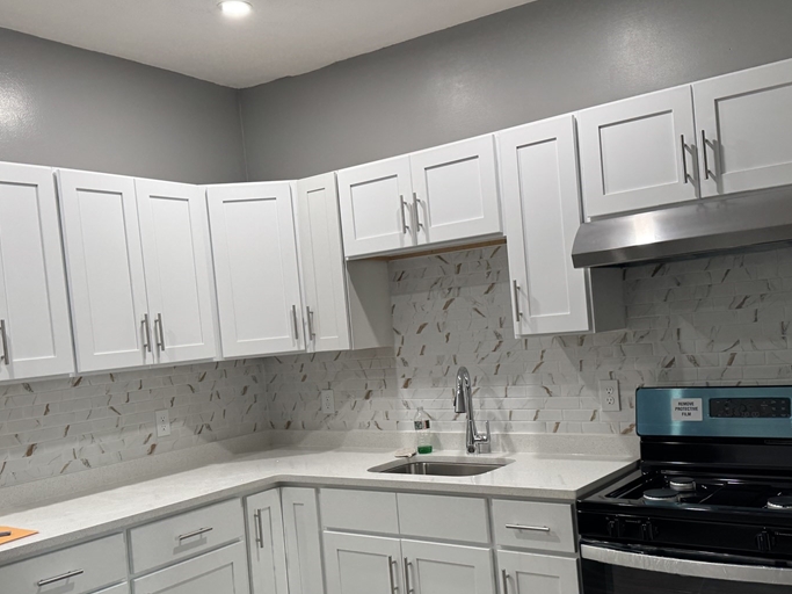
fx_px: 824
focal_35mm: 36
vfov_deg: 39.5
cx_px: 376
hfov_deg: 51.3
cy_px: 348
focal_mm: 6.76
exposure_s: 1/120
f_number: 1.78
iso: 160
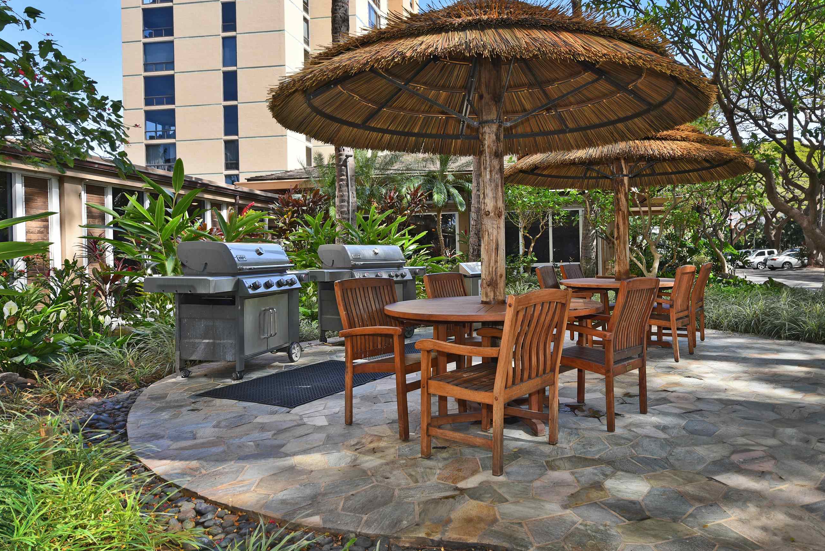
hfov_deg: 71.2
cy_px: 255
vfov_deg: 51.3
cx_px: 468
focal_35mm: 25
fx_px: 573
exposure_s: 1/60
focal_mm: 21
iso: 250
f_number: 16
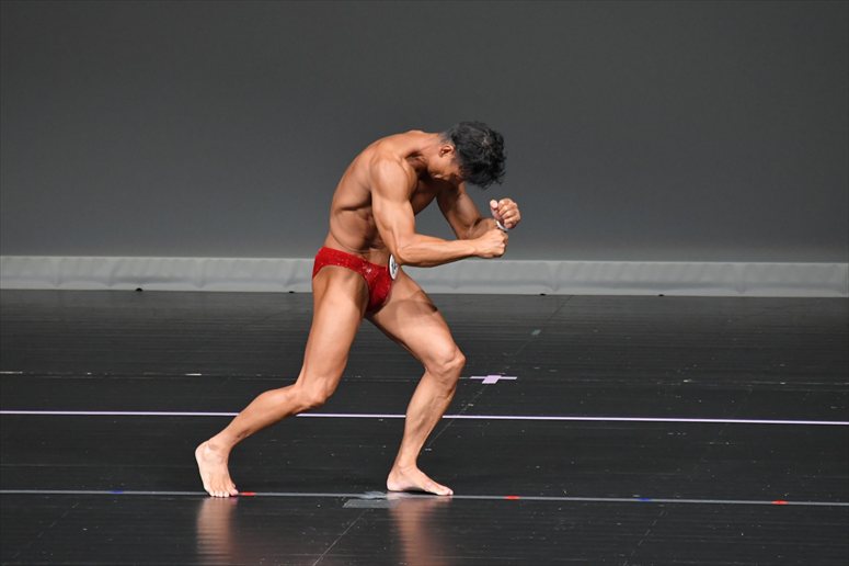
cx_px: 424
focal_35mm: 375
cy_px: 283
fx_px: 8840
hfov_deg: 5.5
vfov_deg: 3.7
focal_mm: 250
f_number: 5.6
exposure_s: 1/400
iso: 4000
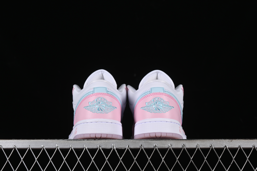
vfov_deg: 18.2
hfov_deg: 27.0
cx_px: 128
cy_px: 86
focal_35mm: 75
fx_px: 535
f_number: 8
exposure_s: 1/80
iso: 160
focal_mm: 50
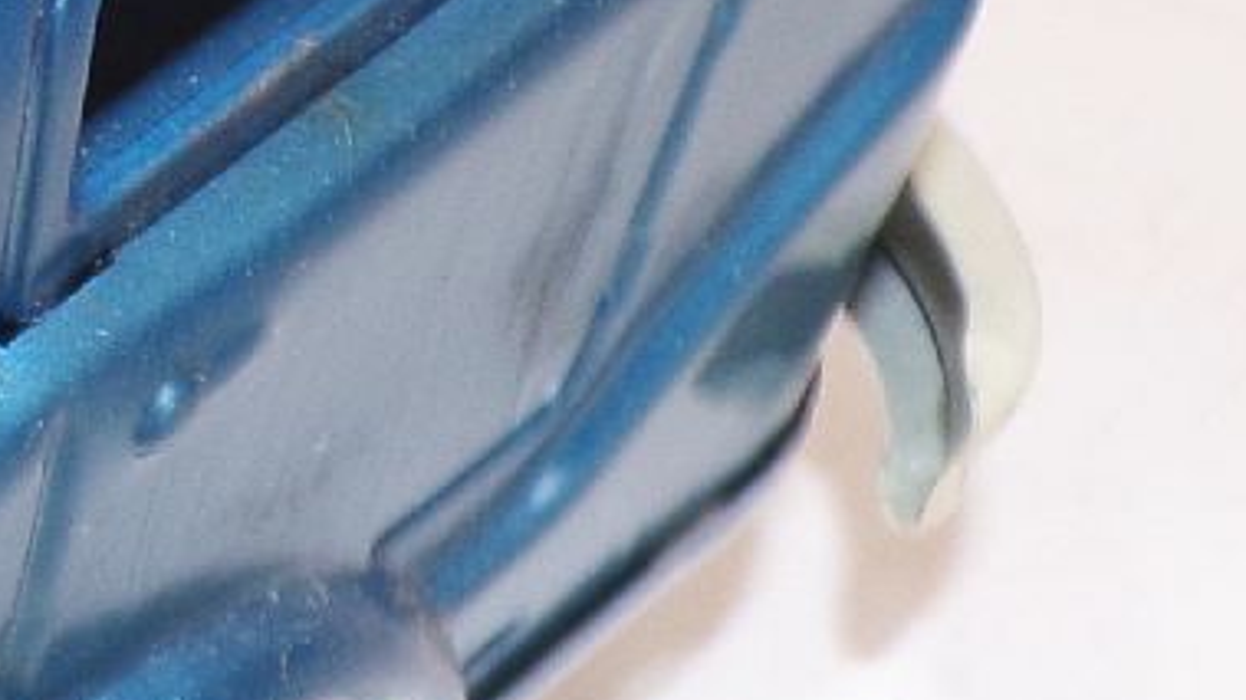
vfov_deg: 9.5
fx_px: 4195
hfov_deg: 13.9
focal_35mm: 127
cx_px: -1373
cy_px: 233
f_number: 3
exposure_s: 1/38
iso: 80
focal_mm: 4.3
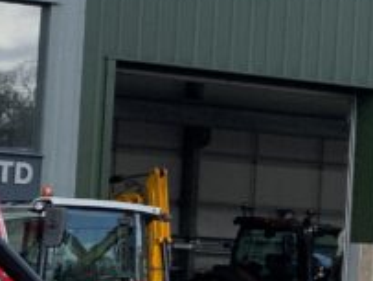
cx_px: -502
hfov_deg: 11.4
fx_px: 1576
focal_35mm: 146
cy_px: 266
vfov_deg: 10.1
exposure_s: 1/1076
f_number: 1.8
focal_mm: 3
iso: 16
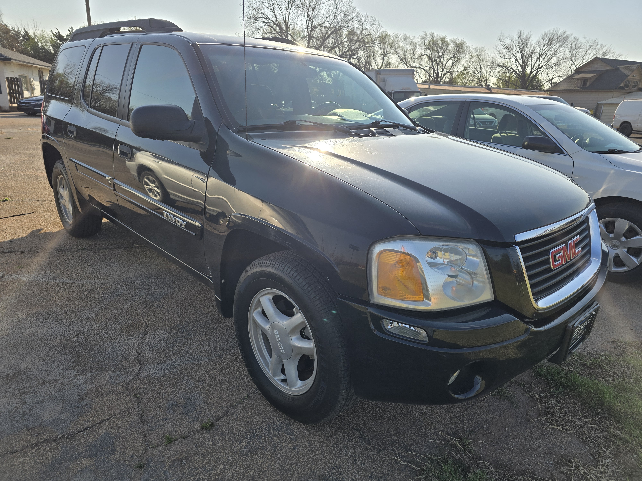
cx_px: 321
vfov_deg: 58.9
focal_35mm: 23
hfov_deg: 73.9
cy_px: 240
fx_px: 427
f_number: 1.7
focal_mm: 6.3
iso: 12
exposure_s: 1/1047
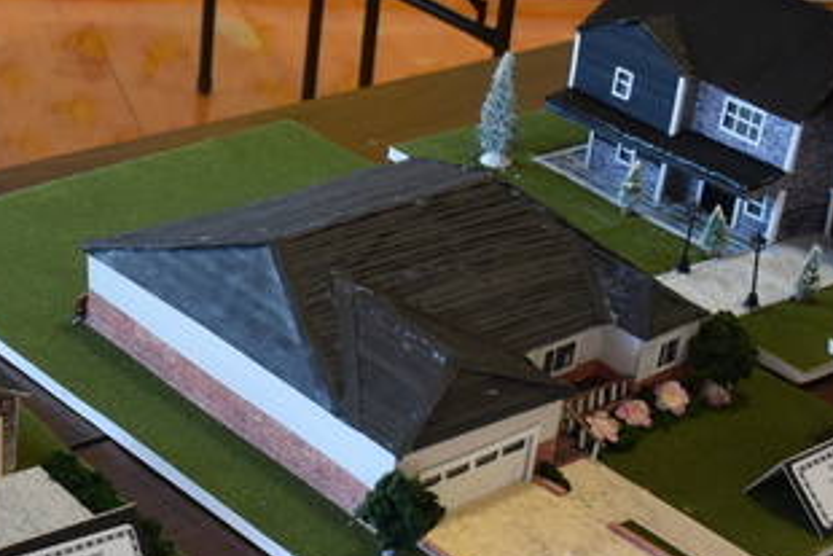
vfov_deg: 14.6
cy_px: 64
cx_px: 94
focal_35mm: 93
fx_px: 2153
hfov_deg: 21.4
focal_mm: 24
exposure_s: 1/60
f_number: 3.8
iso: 900
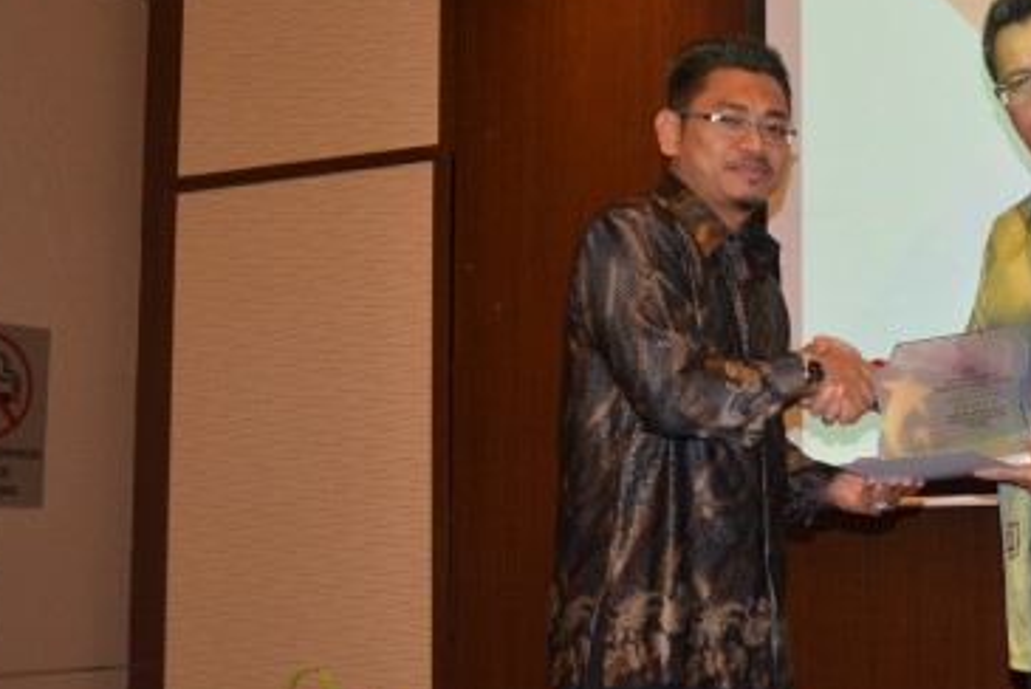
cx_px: 926
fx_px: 1863
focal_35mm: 65
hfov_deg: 29.7
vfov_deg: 21.0
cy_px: 325
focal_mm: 22
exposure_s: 1/60
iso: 720
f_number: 3.5
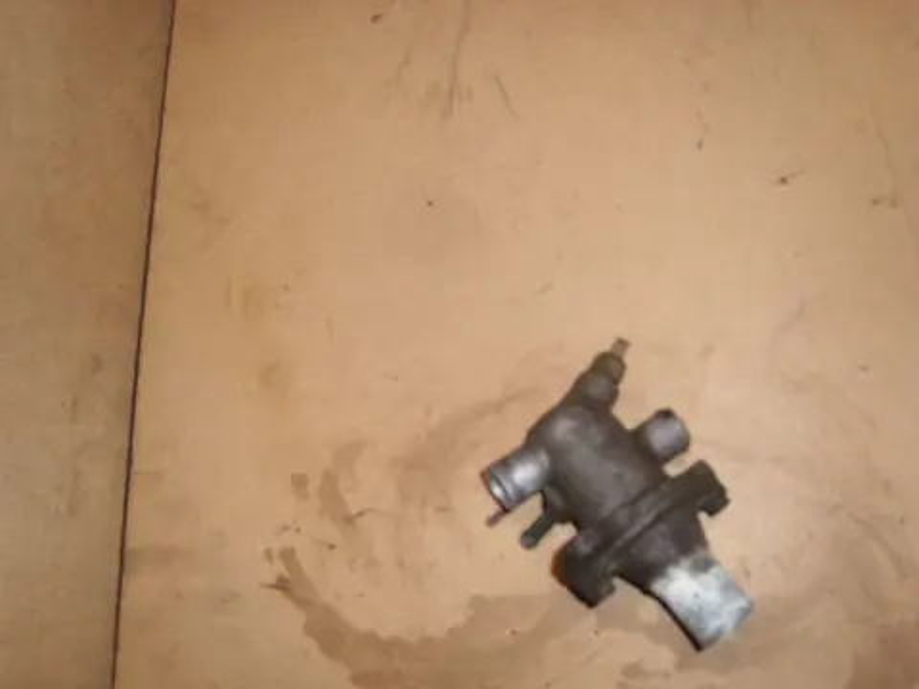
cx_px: 460
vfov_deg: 40.7
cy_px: 344
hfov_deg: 52.6
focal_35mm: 35
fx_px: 929
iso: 50
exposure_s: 1/30
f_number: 2.8
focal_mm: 5.8
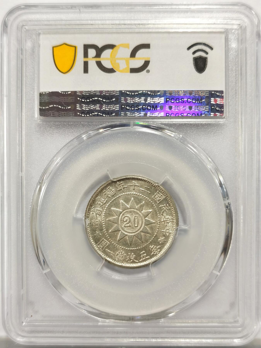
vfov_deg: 35.5
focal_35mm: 54
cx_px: 130
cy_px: 174
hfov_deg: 27.0
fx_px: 543
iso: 100
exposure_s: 1/100
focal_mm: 5.56
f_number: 16
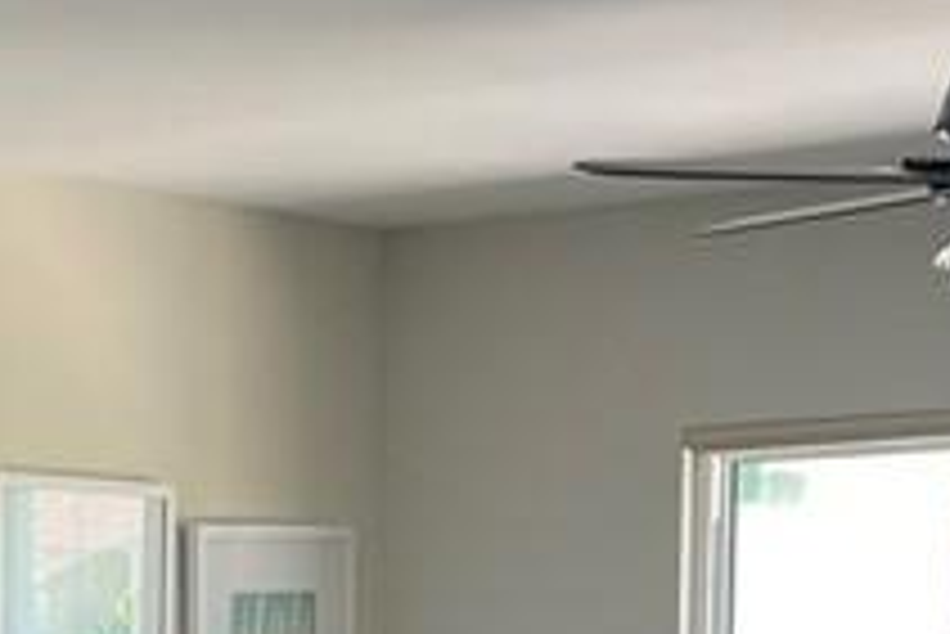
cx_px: -9
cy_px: 1272
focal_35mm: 131
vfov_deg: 9.7
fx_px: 3459
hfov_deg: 15.3
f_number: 1.6
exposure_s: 1/120
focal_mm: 4.2
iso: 125
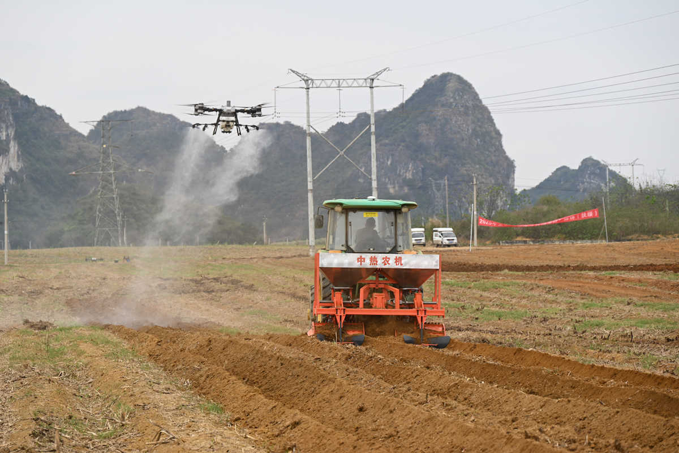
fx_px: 2453
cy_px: 226
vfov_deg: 10.6
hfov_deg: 15.8
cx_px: 340
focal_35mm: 130
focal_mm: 130
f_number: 6.3
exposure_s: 1/200
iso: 100
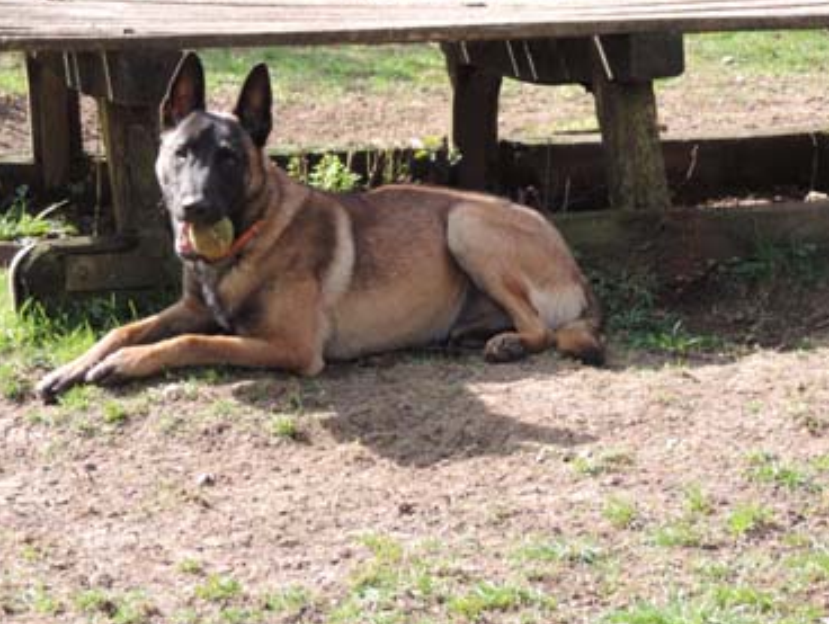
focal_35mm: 110
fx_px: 2638
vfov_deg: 13.5
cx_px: 378
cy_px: 277
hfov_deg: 17.9
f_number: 4.1
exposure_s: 1/100
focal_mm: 16
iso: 80
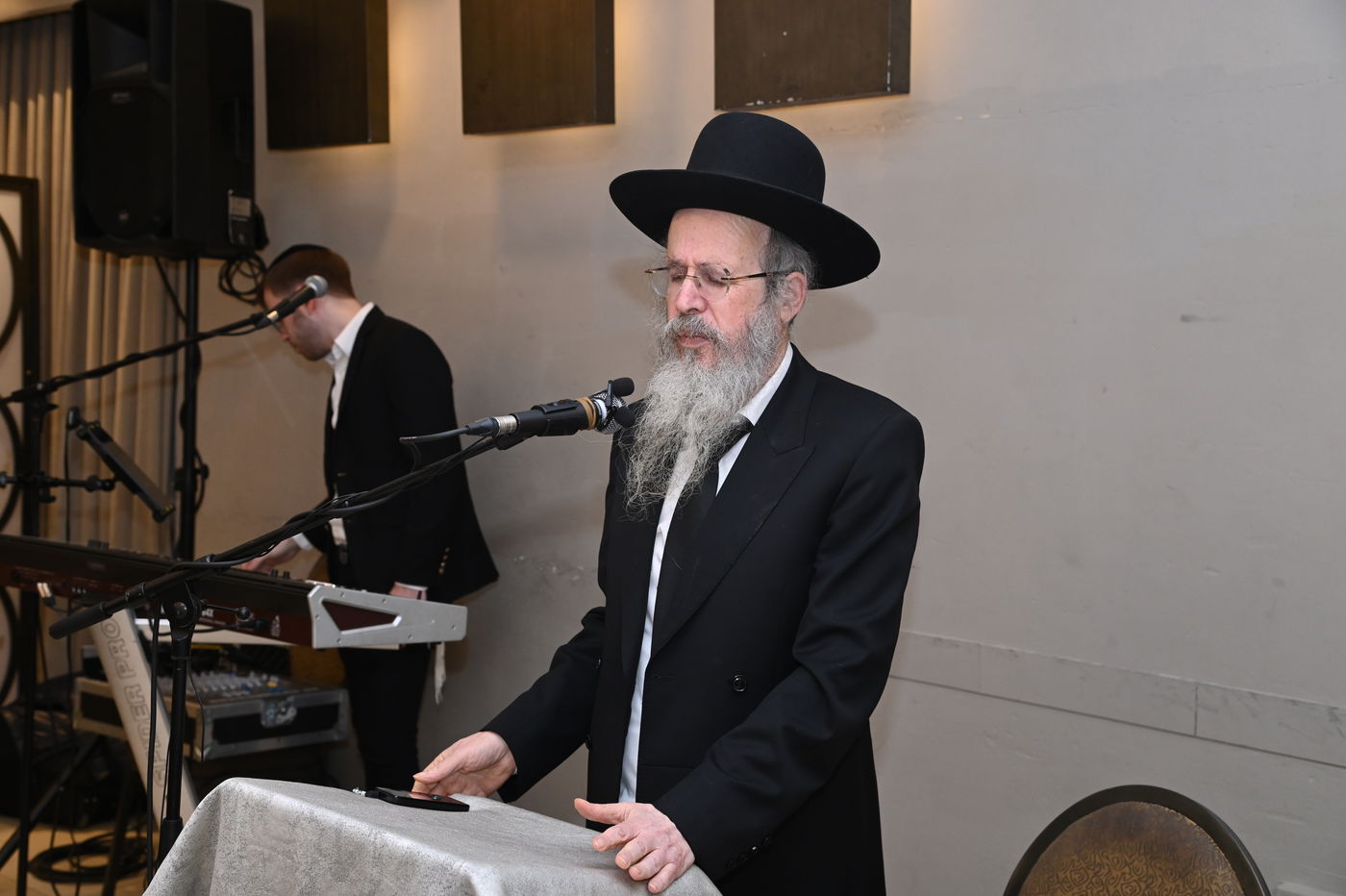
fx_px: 1794
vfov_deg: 28.0
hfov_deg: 41.1
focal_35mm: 48
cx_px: 673
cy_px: 448
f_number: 5
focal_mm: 48
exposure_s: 1/160
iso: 2000
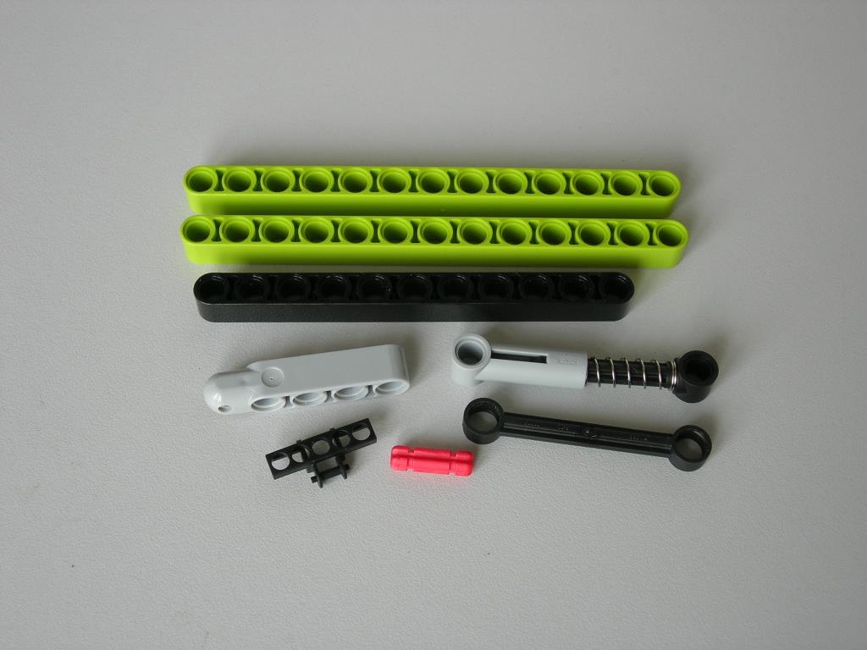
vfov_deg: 28.6
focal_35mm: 51
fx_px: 1277
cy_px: 325
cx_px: 434
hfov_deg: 37.5
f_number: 3.2
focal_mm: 10.6
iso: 64
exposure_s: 1/30.1
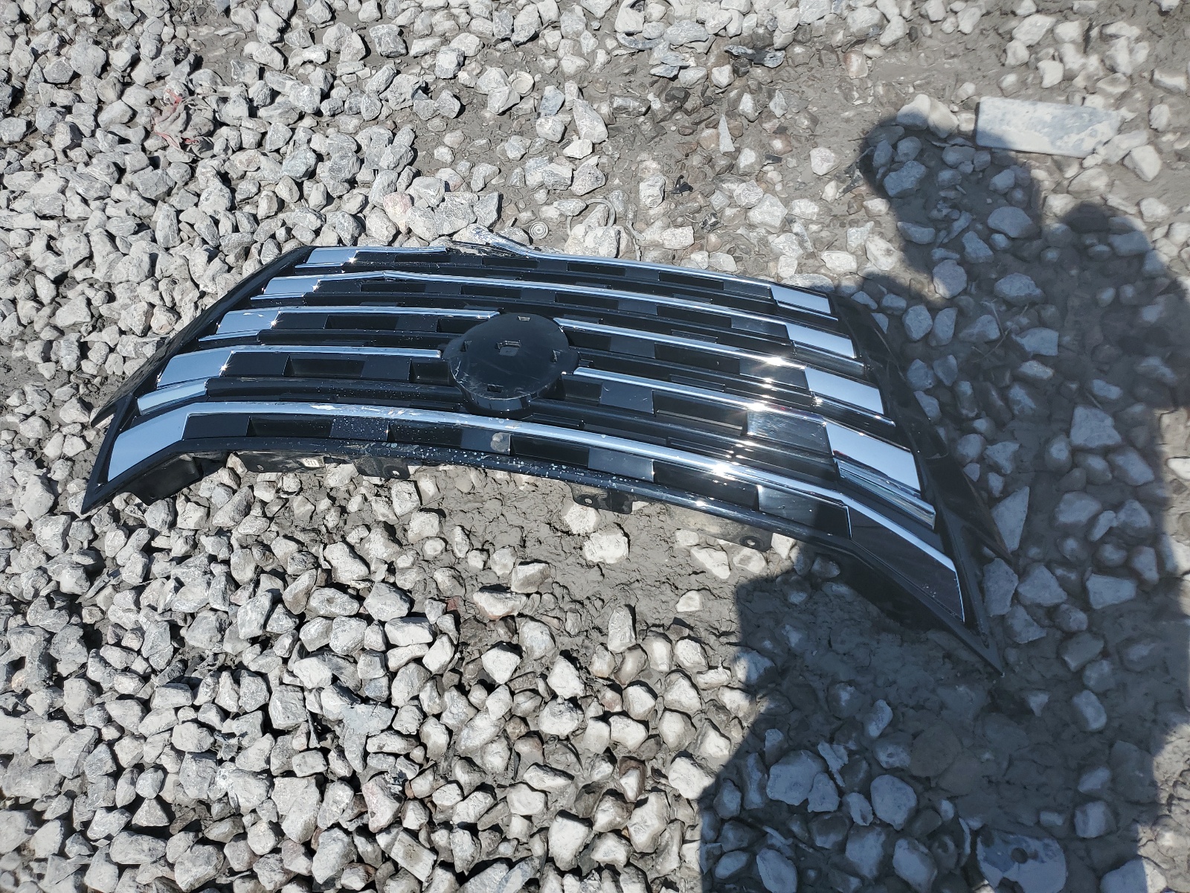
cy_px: 446
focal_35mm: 26
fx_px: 894
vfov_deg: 53.1
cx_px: 595
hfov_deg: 67.3
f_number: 1.5
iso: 50
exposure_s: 1/3333
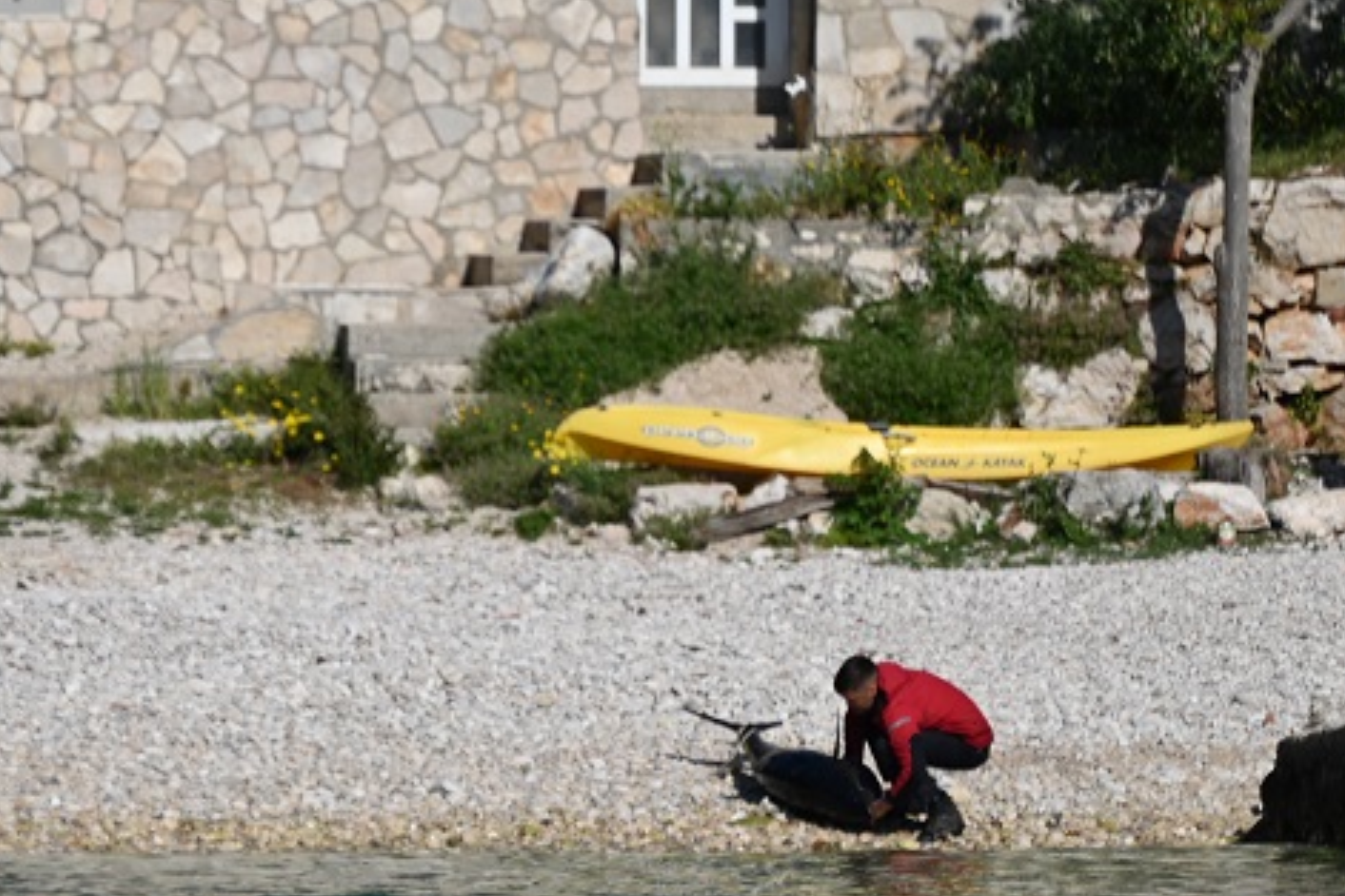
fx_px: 22602
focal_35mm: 605
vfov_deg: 2.3
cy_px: 748
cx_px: 411
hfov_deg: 3.4
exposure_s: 1/1000
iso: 100
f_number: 5.6
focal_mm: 300
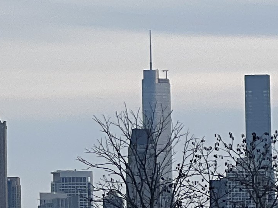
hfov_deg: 4.4
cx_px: -492
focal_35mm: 432
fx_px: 3469
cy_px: 40
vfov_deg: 3.4
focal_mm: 9
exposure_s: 1/291
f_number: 2.8
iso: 32
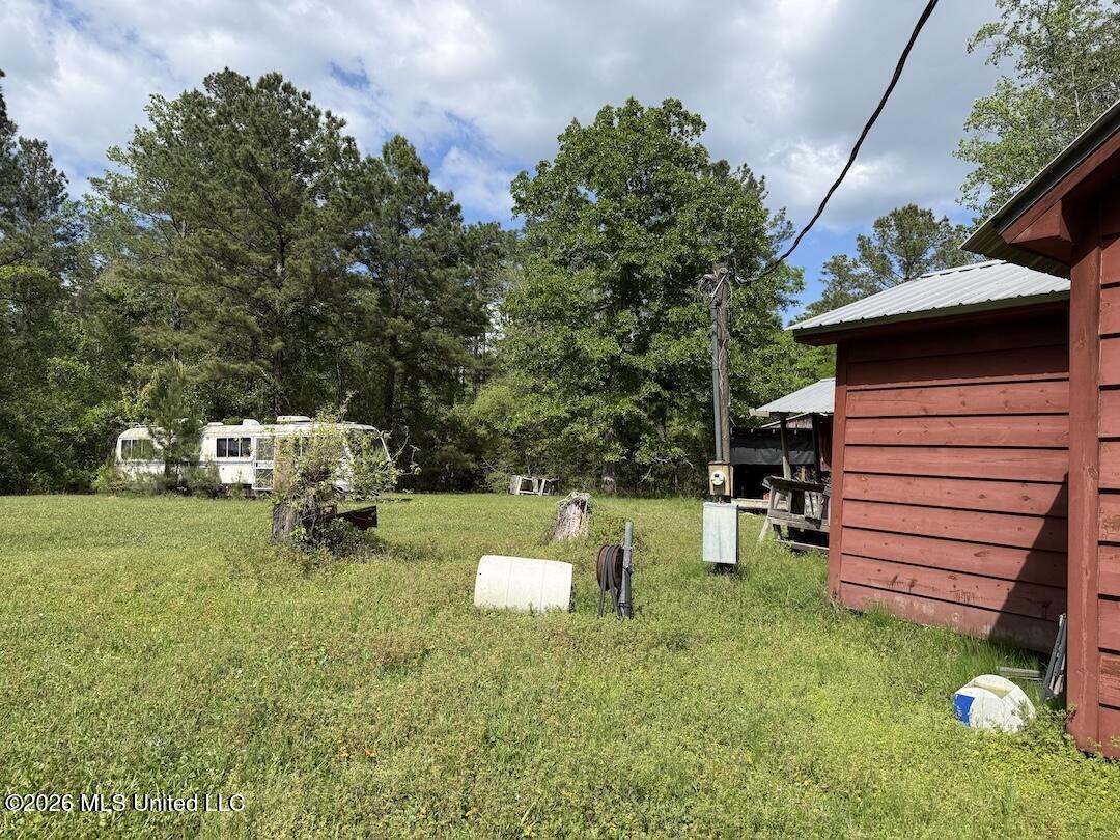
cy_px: 420
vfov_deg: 56.8
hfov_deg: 71.6
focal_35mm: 24
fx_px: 777
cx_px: 560
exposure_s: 1/4673
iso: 100
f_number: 1.78
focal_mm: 6.76
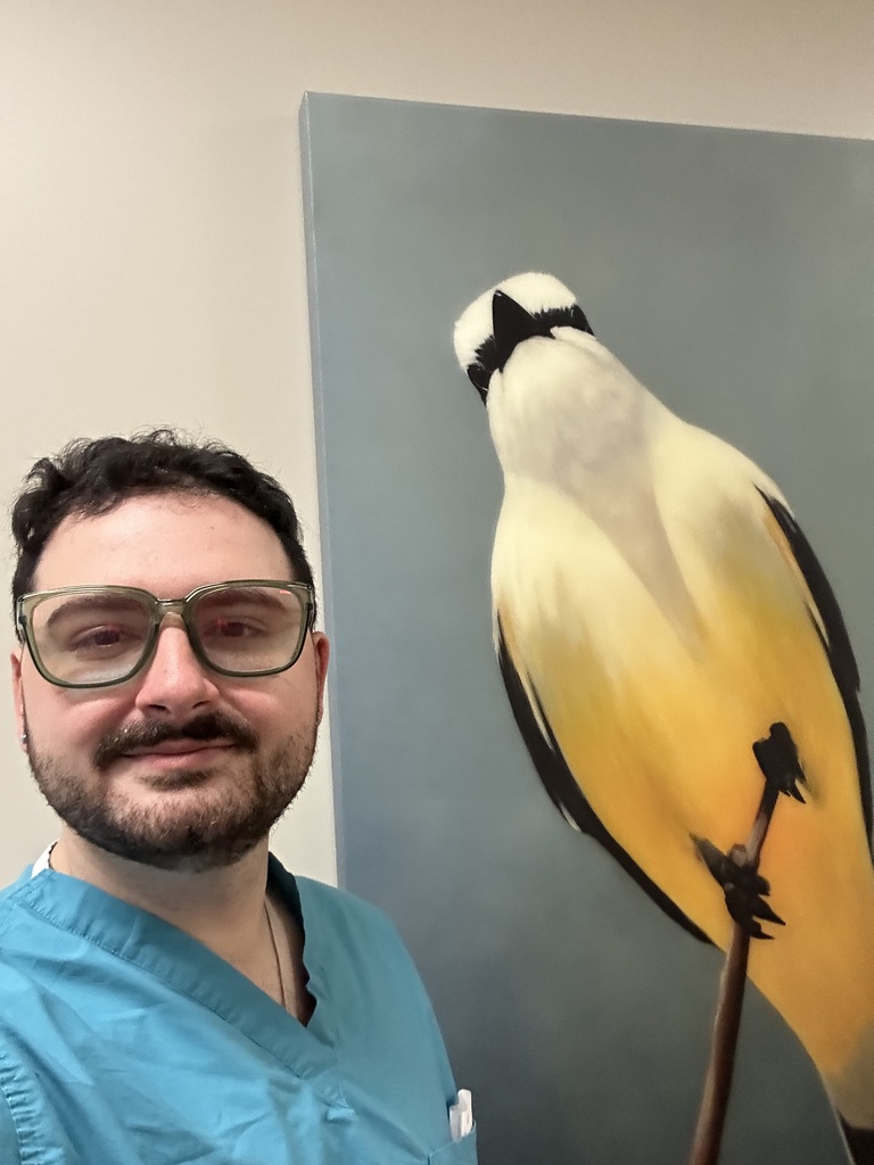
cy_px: 582
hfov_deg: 46.8
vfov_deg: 60.0
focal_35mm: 30
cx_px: 437
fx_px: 1010
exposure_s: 1/50
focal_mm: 2.69
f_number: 1.9
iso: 320
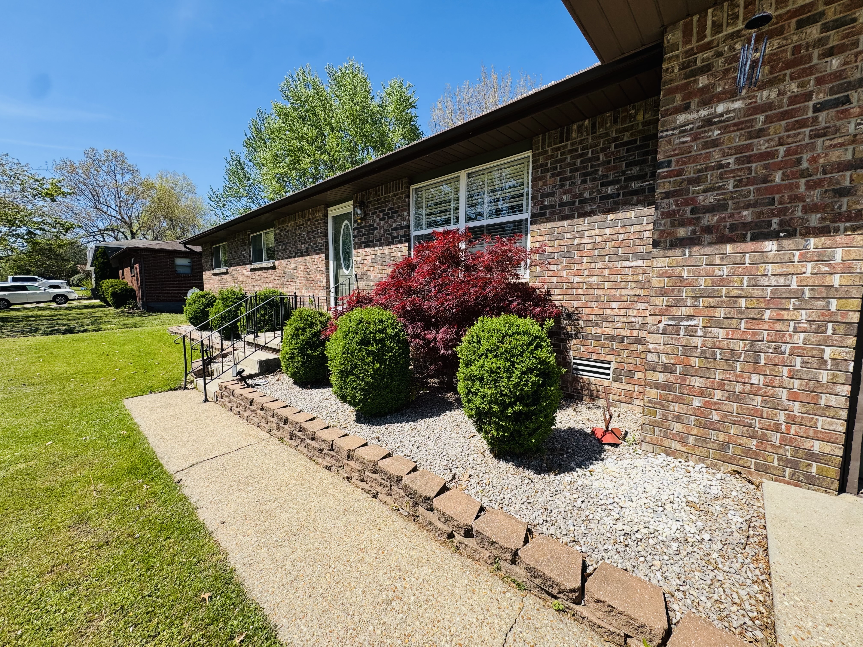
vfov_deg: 85.7
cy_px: 324
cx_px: 432
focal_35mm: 14
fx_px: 349
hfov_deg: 102.1
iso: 40
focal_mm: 2.22
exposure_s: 1/1020
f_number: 2.2
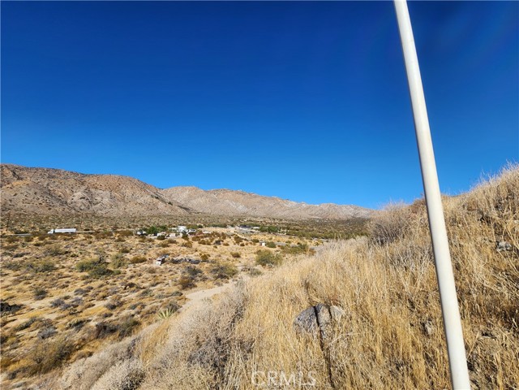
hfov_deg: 106.2
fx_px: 195
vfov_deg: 89.9
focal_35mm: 13
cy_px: 195
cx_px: 260
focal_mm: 2.2
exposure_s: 1/2204
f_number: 2.2
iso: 50
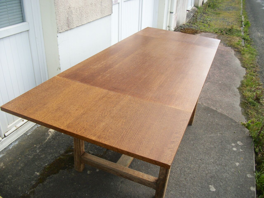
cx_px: 132
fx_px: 244
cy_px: 99
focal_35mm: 32
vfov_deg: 44.2
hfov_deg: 56.8
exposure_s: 1/80
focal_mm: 5.7
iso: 80
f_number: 8.8
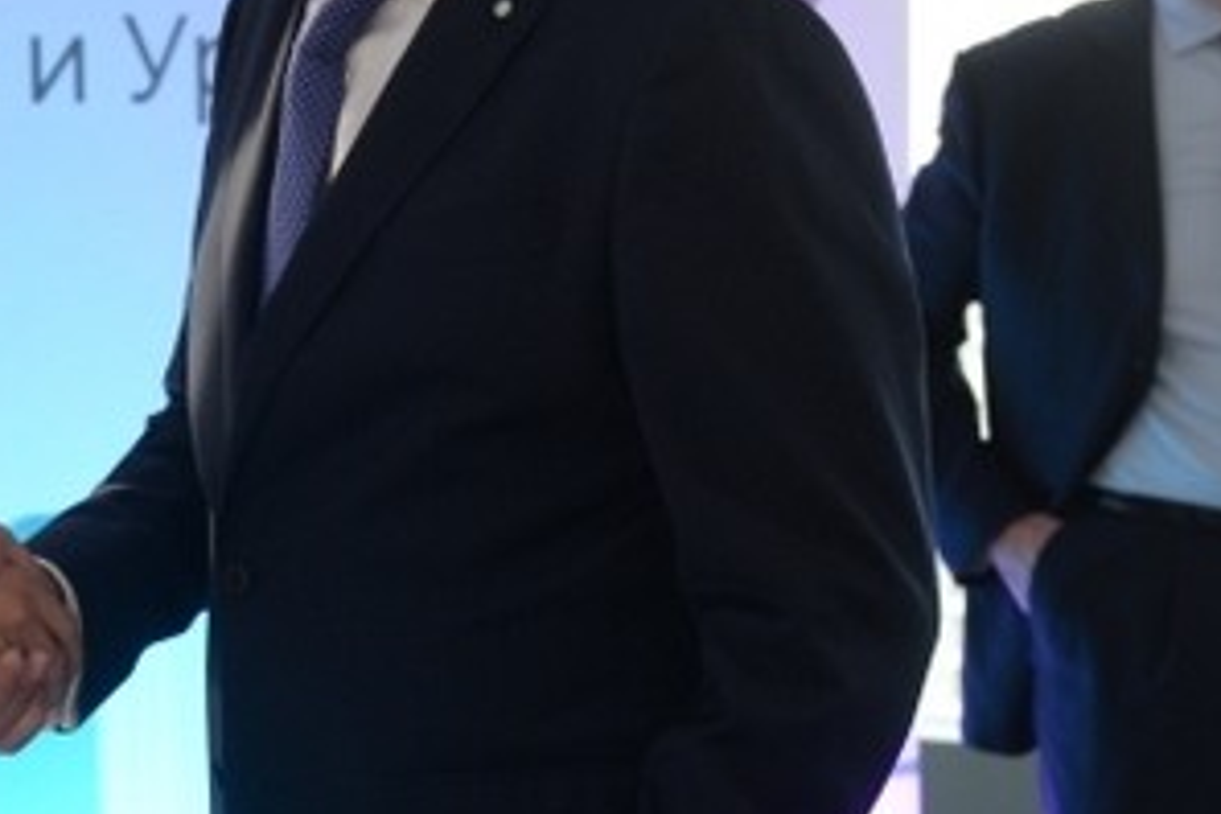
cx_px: 78
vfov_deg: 12.1
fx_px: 3832
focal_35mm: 113
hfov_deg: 17.8
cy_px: 288
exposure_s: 1/160
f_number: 5
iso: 1000
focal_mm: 42
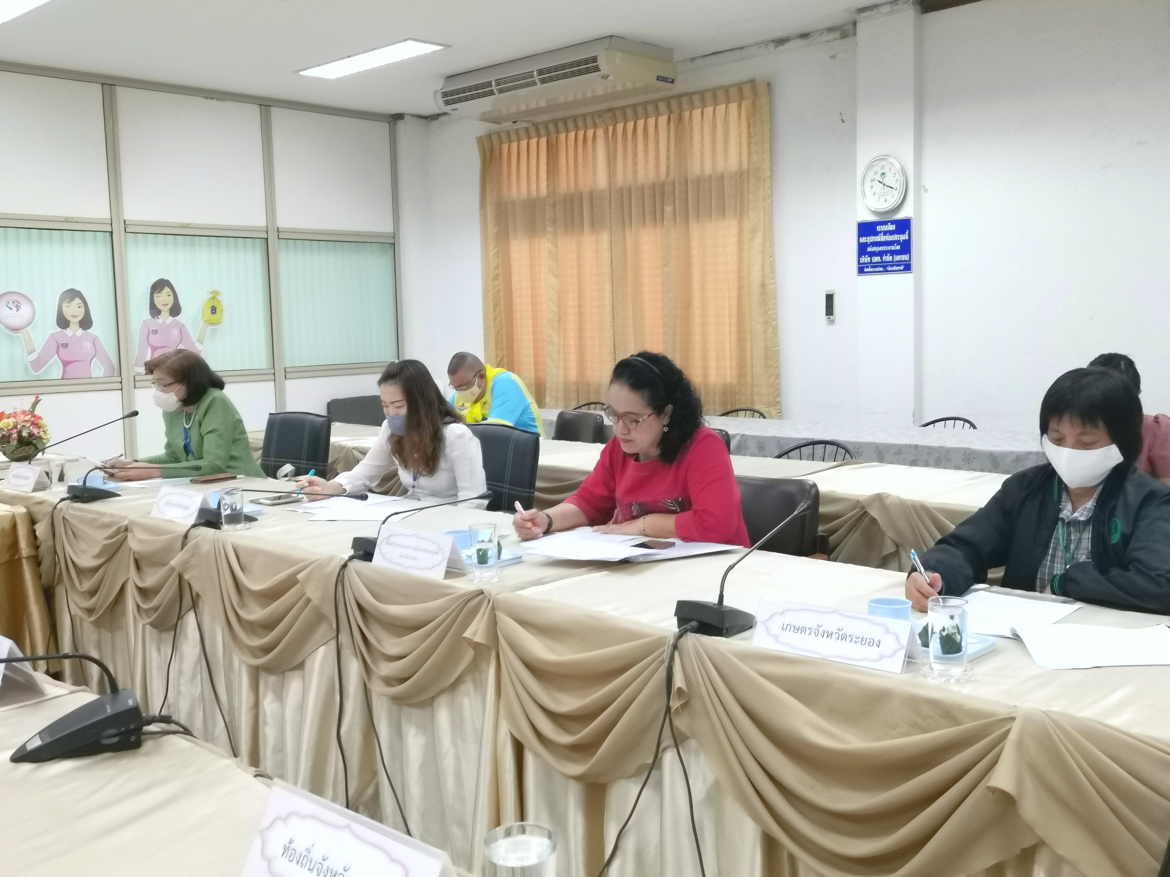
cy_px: 438
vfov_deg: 44.2
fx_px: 1082
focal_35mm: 32
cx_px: 585
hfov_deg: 56.8
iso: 250
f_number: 1.8
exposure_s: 1/100
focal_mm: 5.58
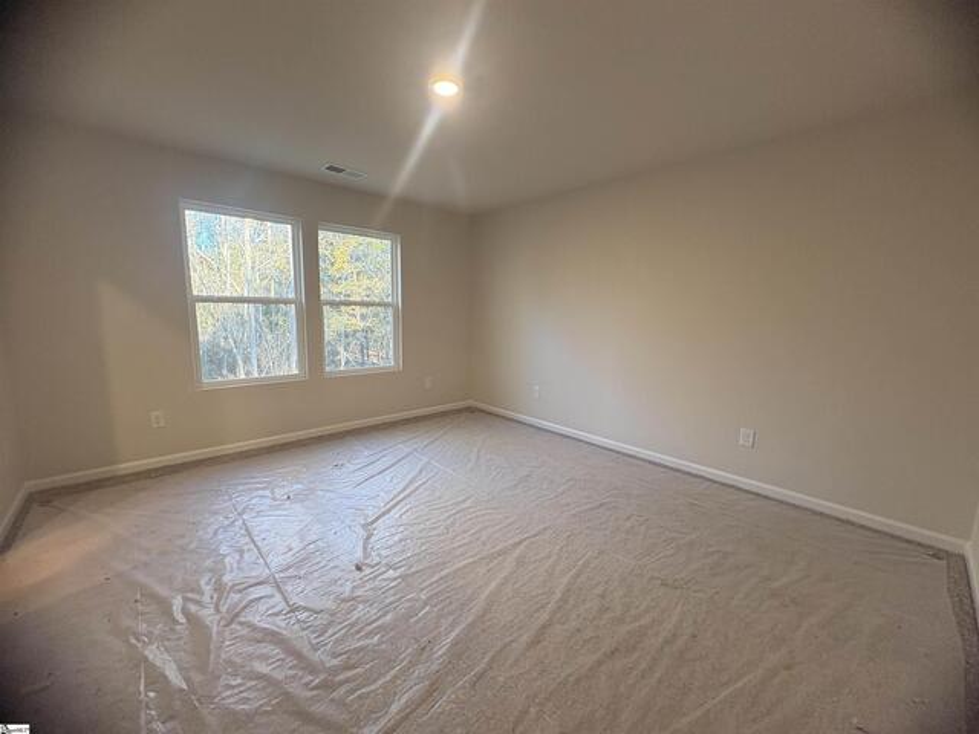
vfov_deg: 85.7
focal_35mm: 14
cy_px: 367
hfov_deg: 102.1
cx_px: 490
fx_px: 396
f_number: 2.2
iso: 160
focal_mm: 2.22
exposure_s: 1/60
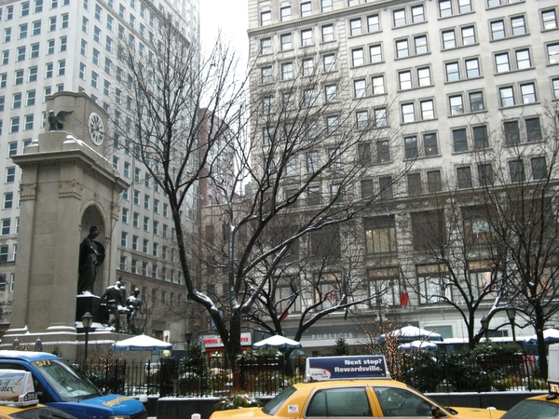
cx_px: 280
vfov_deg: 38.7
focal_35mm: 37
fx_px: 597
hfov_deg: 50.1
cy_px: 210
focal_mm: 7.9
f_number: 2.8
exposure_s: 1/61.8
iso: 197
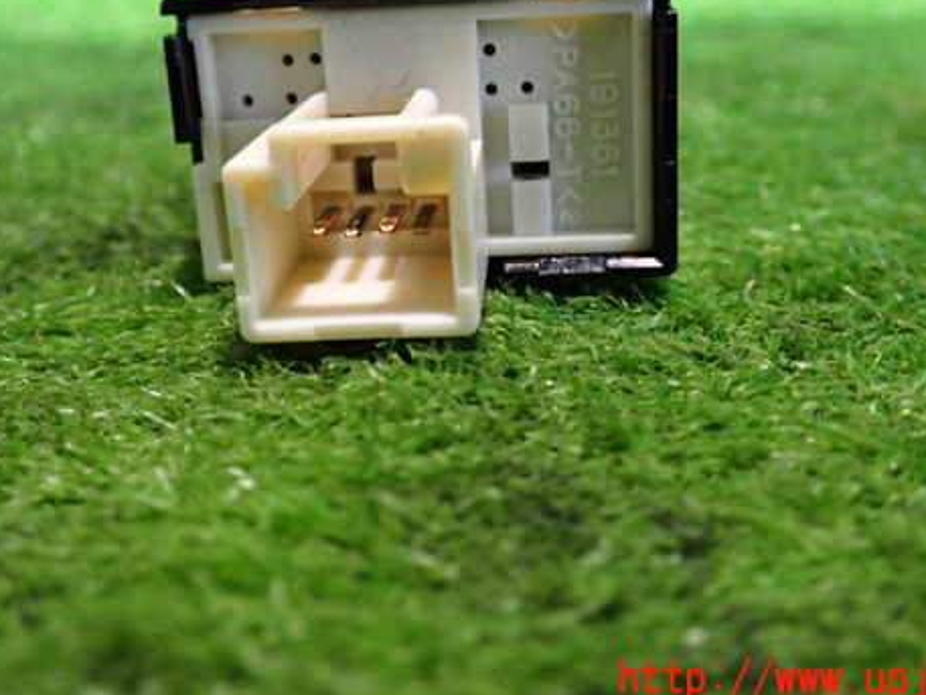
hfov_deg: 44.8
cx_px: 468
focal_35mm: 42
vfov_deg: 34.1
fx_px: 1124
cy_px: 249
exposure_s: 1/20
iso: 800
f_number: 2.4
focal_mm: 5.79
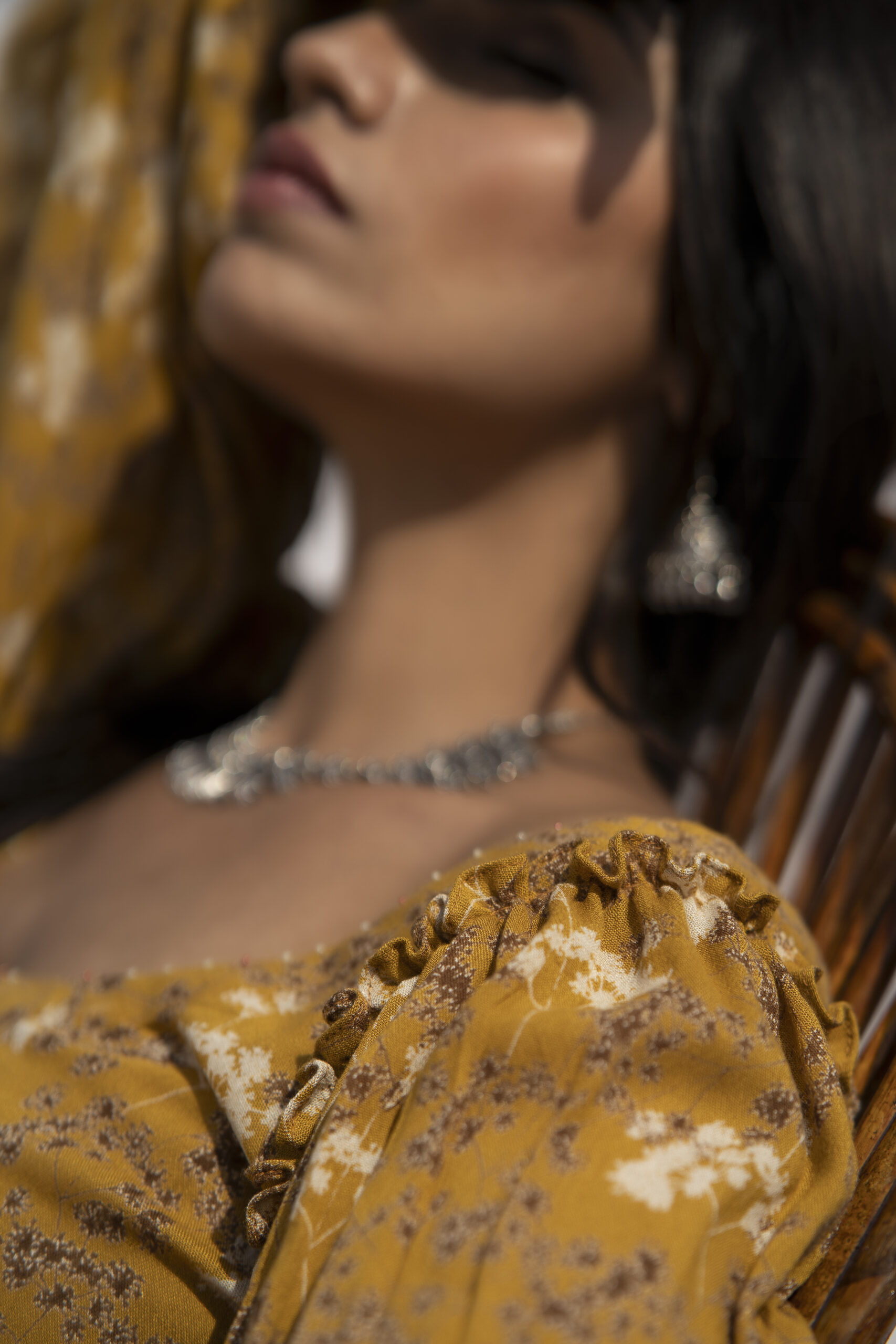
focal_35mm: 85
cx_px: 448
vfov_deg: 23.9
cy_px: 672
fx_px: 3173
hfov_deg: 16.1
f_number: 2.8
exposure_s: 1/4000
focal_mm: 85
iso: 100
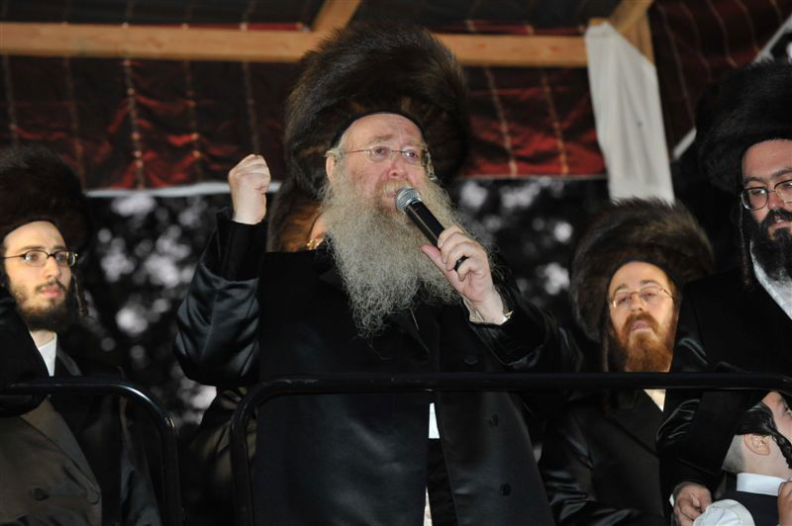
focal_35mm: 135
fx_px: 2967
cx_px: 396
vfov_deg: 10.1
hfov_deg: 15.2
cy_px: 263
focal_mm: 135
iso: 2000
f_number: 4.5
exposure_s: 1/80
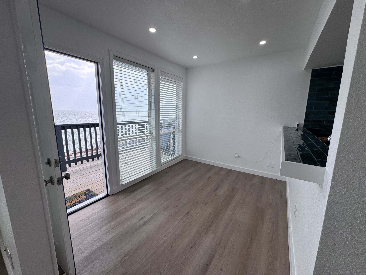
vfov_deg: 85.7
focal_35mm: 14
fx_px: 148
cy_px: 138
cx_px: 183
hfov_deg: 102.1
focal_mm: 2.22
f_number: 2.2
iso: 40
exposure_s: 1/495
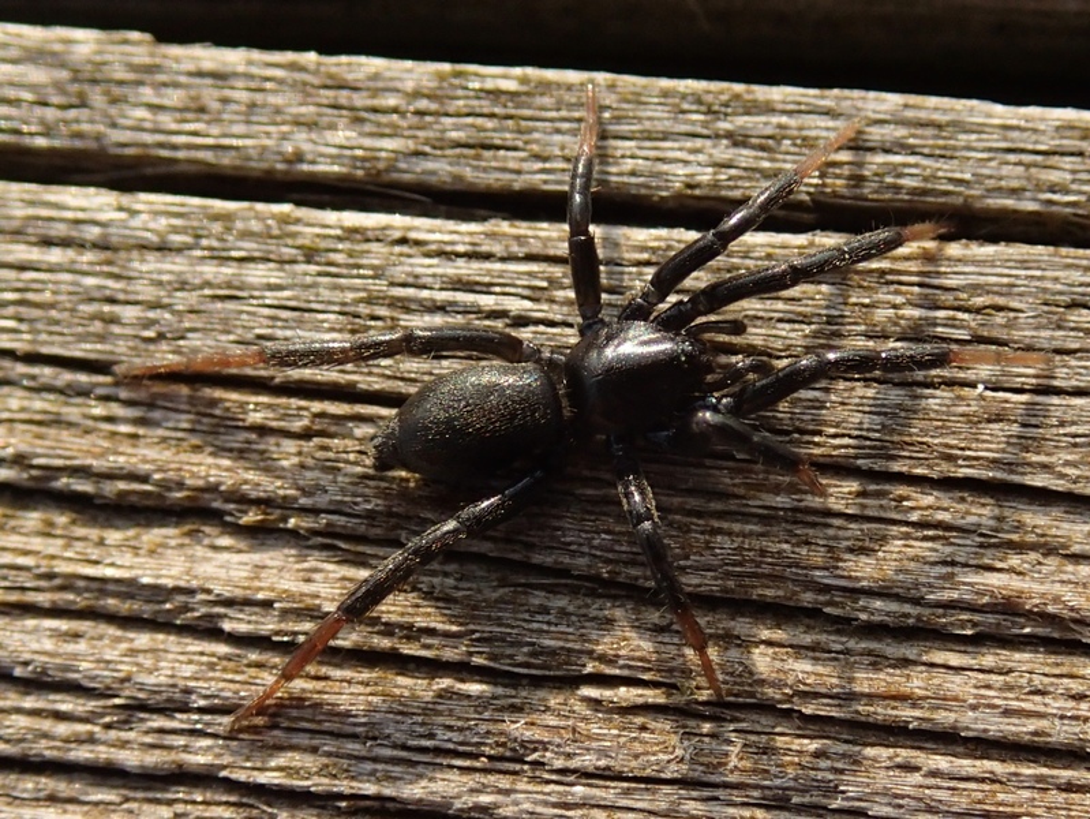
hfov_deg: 26.3
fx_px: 2331
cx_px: 545
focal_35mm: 74
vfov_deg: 19.9
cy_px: 410
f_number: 5.6
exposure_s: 1/320
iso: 200
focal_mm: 13.47
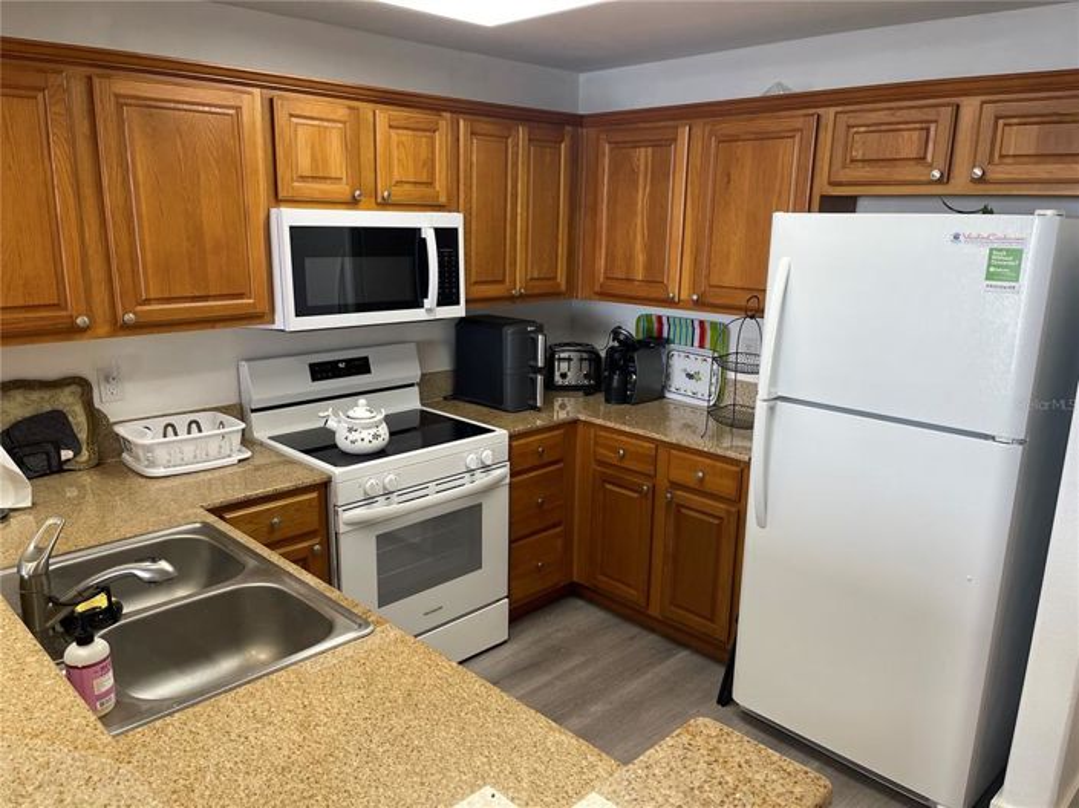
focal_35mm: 25
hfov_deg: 69.4
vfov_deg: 54.8
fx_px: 779
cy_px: 404
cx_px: 540
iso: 125
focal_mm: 5.1
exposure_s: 1/120
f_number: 1.6
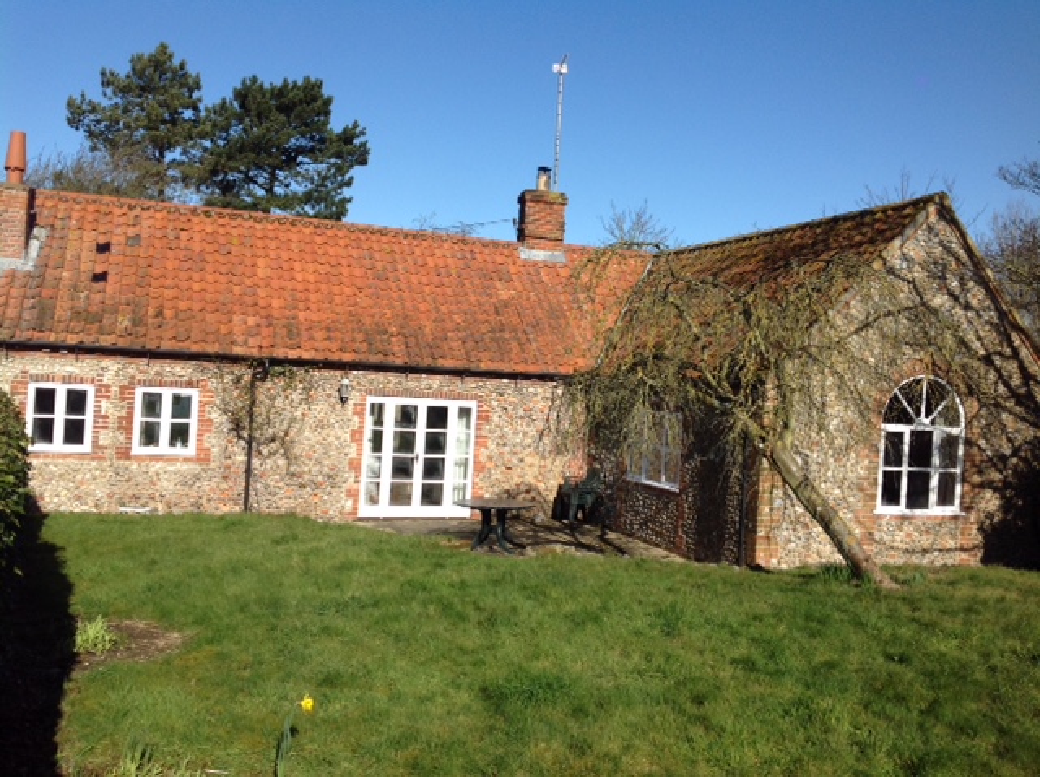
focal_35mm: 35
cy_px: 388
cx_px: 520
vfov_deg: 40.6
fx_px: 1050
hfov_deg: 52.7
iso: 50
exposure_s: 1/2160
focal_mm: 4.28
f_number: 2.4
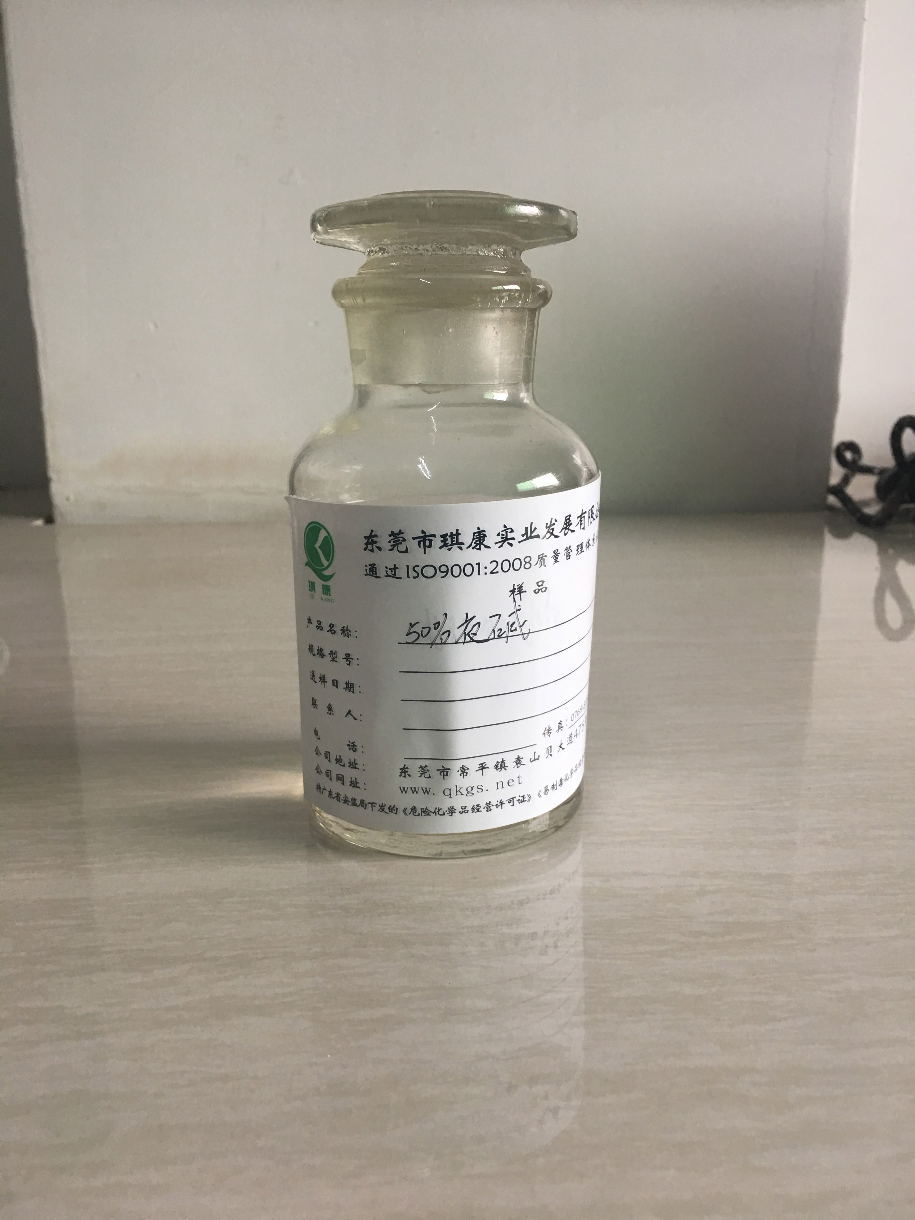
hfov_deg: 48.2
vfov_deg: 61.7
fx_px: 1022
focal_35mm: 29
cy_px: 610
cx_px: 458
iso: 40
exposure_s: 1/33
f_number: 2.2
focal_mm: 4.15
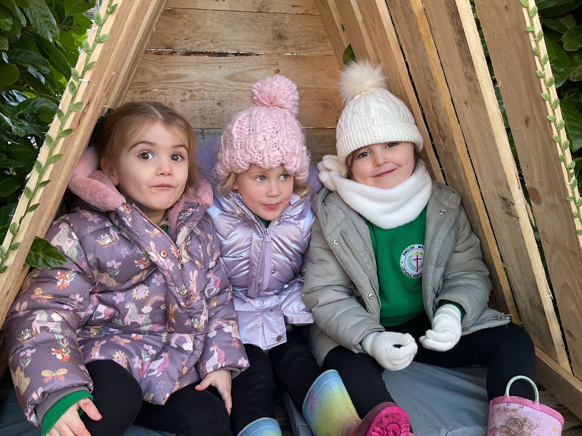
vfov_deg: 48.2
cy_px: 218
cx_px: 291
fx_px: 488
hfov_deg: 61.7
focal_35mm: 29
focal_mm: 3
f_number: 1.8
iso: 40
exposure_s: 1/120
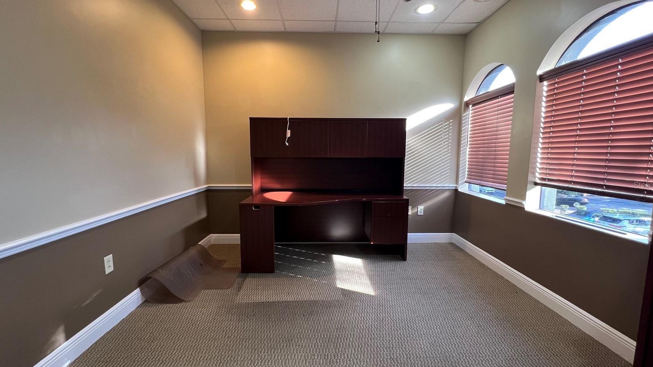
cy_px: 185
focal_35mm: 15
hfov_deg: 103.0
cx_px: 329
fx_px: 260
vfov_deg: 70.5
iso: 200
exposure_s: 1/60
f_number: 1.8
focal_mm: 1.57
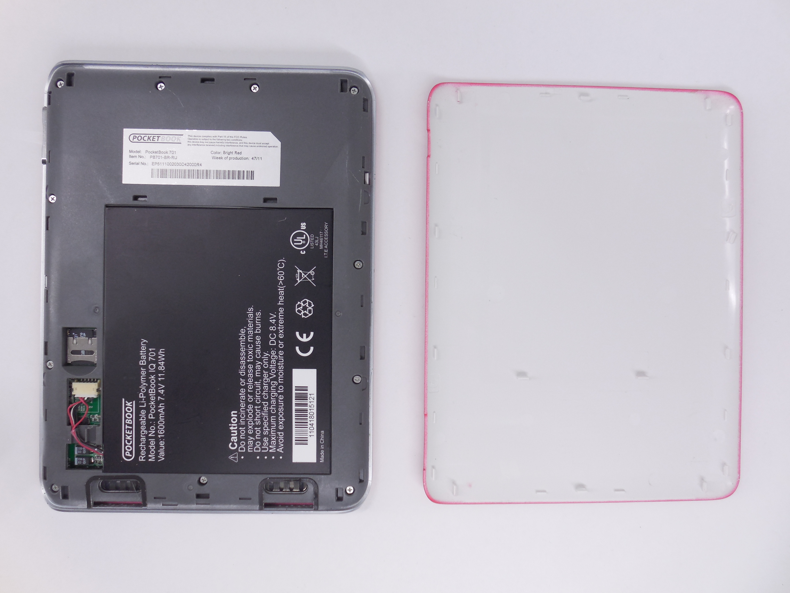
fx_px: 593
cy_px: 296
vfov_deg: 53.1
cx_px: 395
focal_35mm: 26
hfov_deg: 67.3
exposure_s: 1/30
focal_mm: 4.6
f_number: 3.5
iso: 140
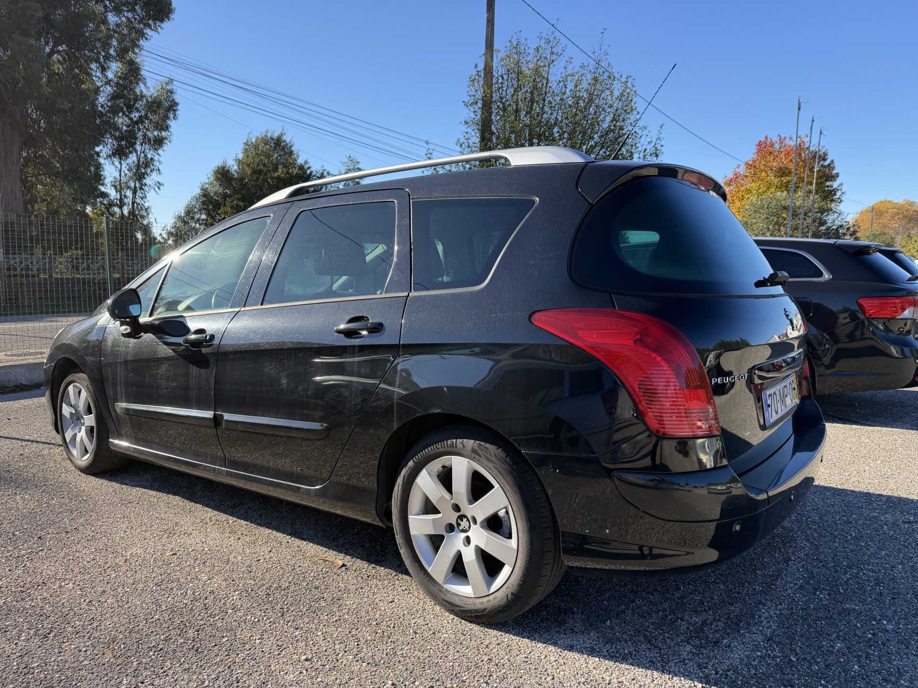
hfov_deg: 71.6
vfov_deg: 56.8
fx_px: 636
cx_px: 459
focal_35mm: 24
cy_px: 344
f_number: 1.78
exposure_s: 1/2000
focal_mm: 6.76
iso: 100
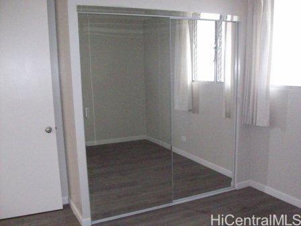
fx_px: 296
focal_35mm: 34
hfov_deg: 54.0
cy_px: 113
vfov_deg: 41.8
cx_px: 150
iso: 800
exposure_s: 1/128
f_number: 2.8
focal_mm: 5.7
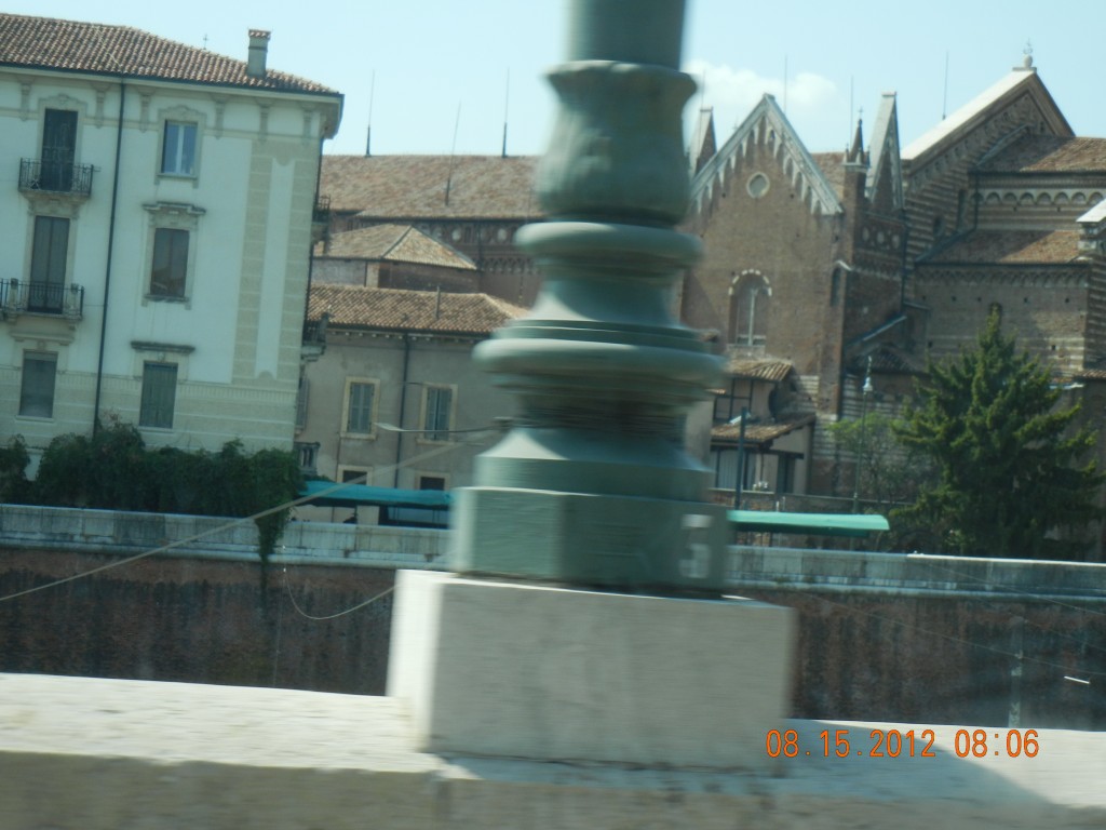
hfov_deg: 19.3
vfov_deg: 14.5
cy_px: 415
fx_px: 3259
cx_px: 553
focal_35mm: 102
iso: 160
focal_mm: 18.3
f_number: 4.5
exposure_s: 1/527
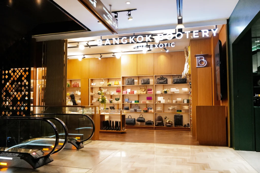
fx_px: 202
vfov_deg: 46.4
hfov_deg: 65.5
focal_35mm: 28
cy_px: 86
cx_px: 130
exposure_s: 1/250
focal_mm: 28
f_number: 5.6
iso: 5000
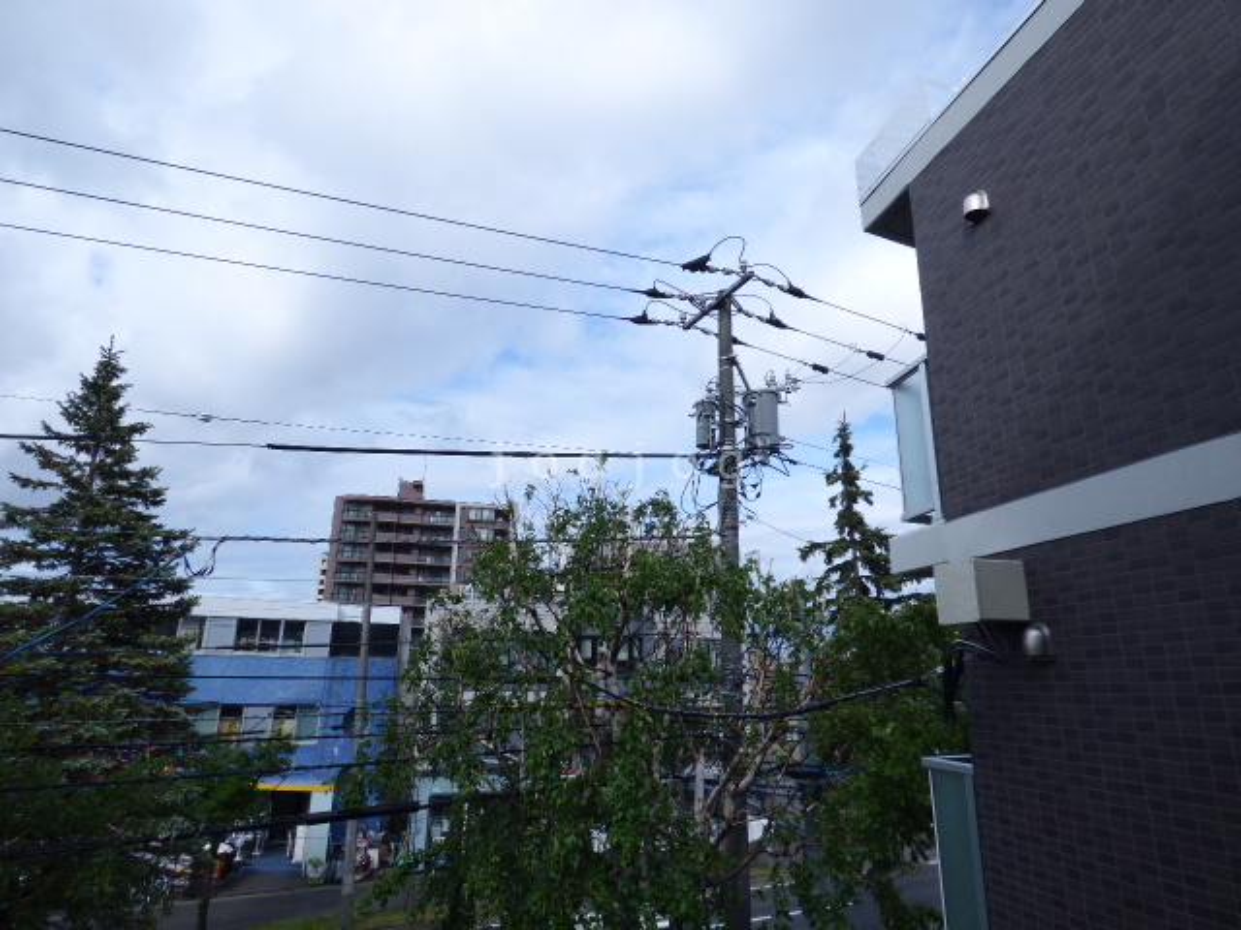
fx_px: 717
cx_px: 620
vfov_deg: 66.0
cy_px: 465
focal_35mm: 20
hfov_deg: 81.7
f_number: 2.8
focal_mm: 3.58
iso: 100
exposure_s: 1/1600
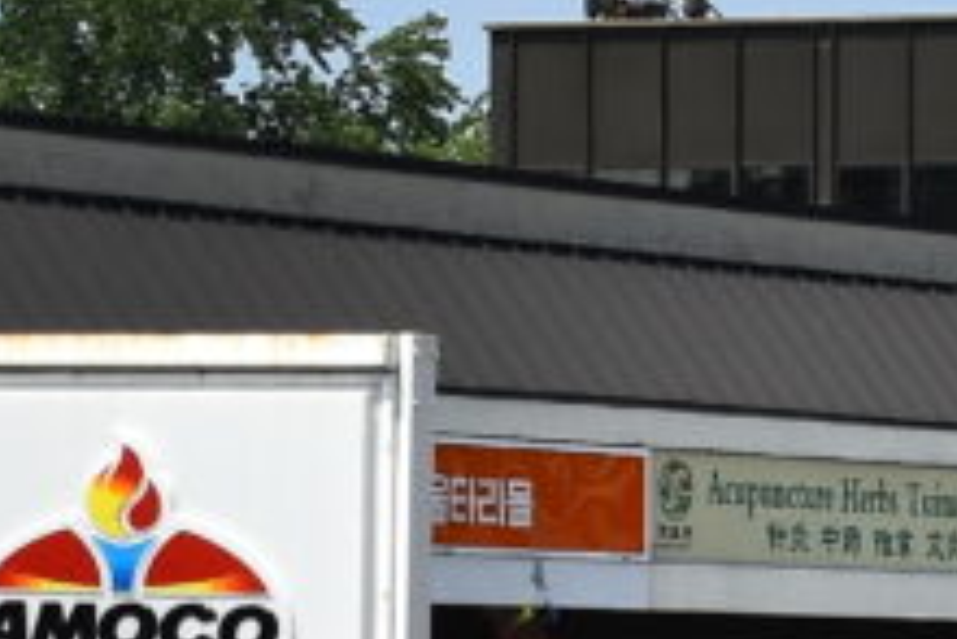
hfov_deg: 7.0
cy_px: 1100
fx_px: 7794
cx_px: 796
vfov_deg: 4.7
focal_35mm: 293
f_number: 8
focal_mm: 28
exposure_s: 1/250
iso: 100
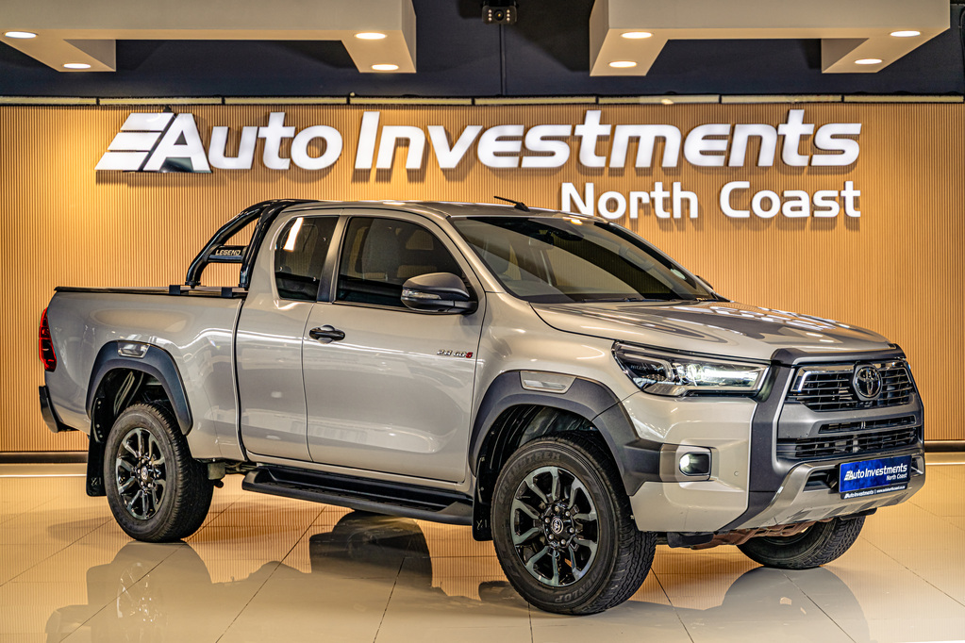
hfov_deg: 32.9
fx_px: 1635
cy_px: 322
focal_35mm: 61
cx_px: 482
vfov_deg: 22.3
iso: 320
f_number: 2.8
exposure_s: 1/125
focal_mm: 61
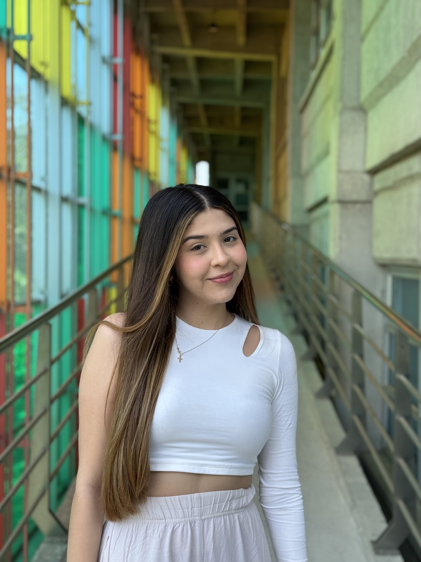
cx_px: 210
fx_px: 778
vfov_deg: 39.7
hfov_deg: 30.3
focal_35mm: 48
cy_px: 281
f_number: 1.78
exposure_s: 1/685
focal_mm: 6.76
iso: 64
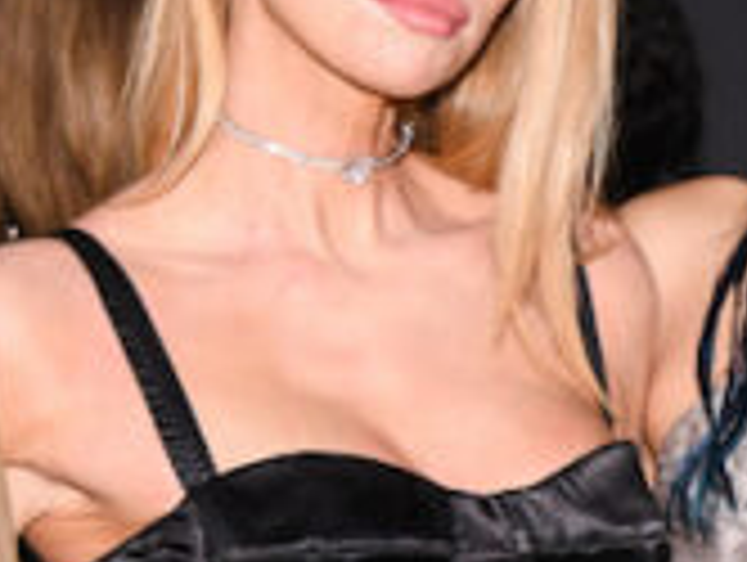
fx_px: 5122
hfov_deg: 8.3
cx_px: 882
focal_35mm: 237
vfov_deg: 6.2
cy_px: 794
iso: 1250
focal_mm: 40
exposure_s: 1/250
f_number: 4.5
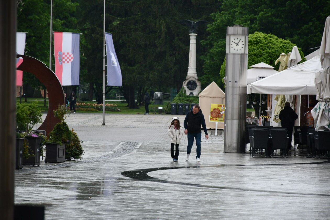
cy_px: 110
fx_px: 1925
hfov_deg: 9.8
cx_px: 165
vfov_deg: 6.5
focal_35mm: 210
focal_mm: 140
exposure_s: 1/500
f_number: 5.6
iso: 640
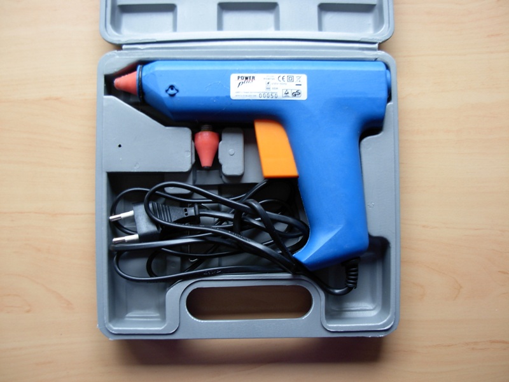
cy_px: 191
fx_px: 559
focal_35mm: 38
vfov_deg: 37.7
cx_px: 254
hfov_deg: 49.0
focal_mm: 6.3
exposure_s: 1/9.5
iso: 79
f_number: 2.9
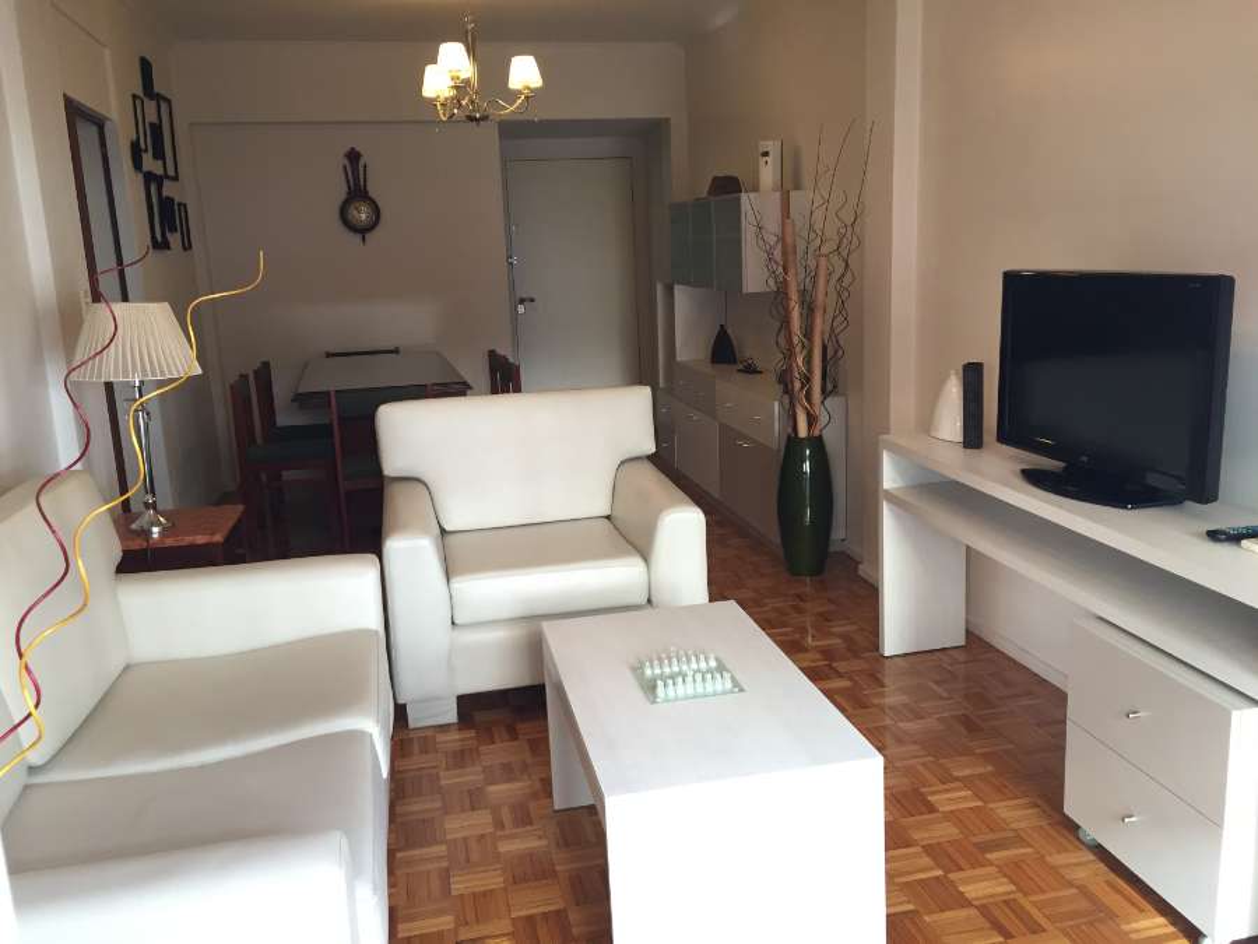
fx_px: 1054
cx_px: 629
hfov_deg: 61.7
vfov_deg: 48.2
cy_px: 472
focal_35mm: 29
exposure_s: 1/33
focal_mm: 4.15
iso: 50
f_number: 2.2
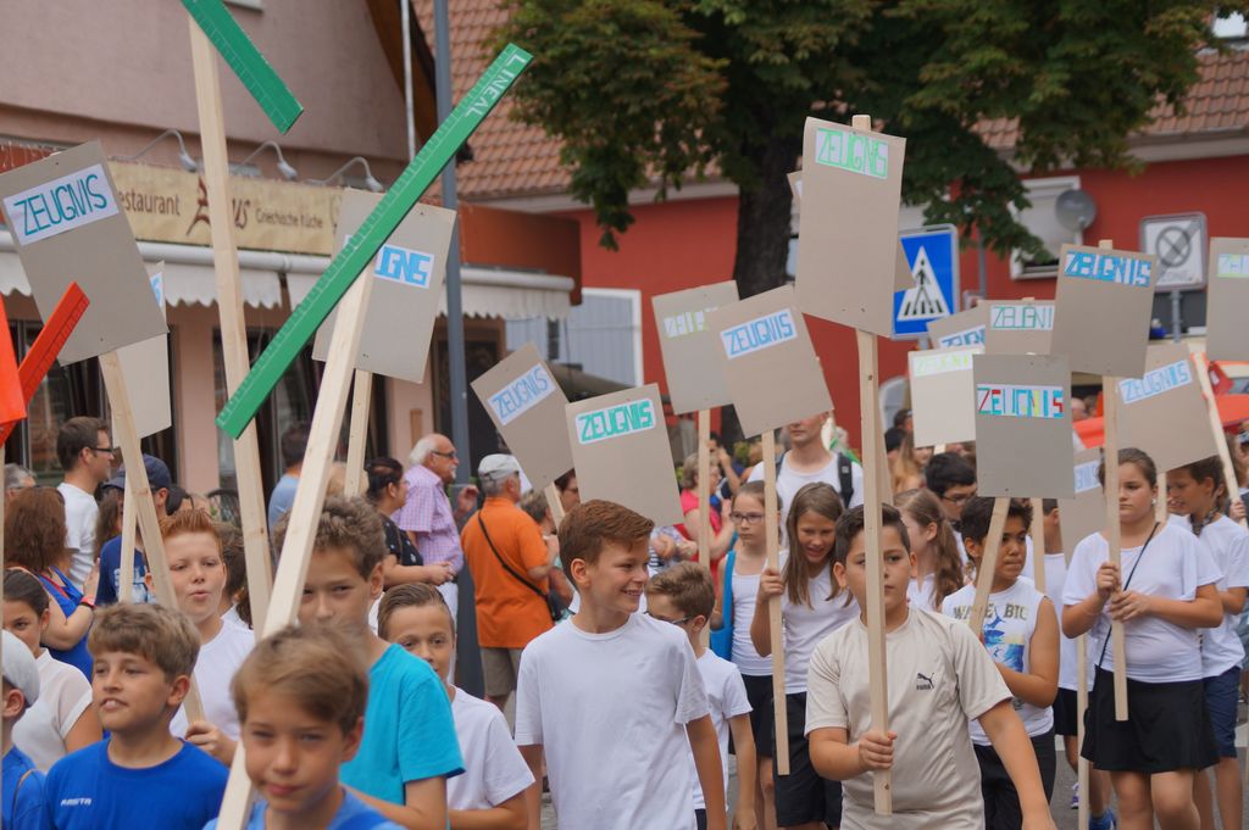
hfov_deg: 24.6
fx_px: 2860
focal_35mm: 82
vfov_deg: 16.5
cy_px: 415
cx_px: 624
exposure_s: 1/500
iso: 100
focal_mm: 55
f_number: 4.5
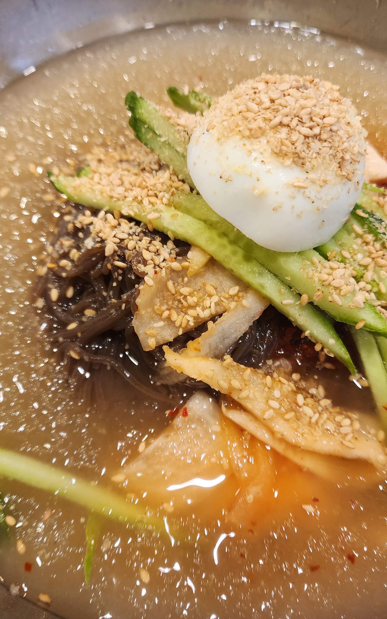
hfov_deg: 38.3
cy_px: 312
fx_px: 557
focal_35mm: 33
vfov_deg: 58.1
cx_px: 201
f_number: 1.8
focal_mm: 6.4
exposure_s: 1/120
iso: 500
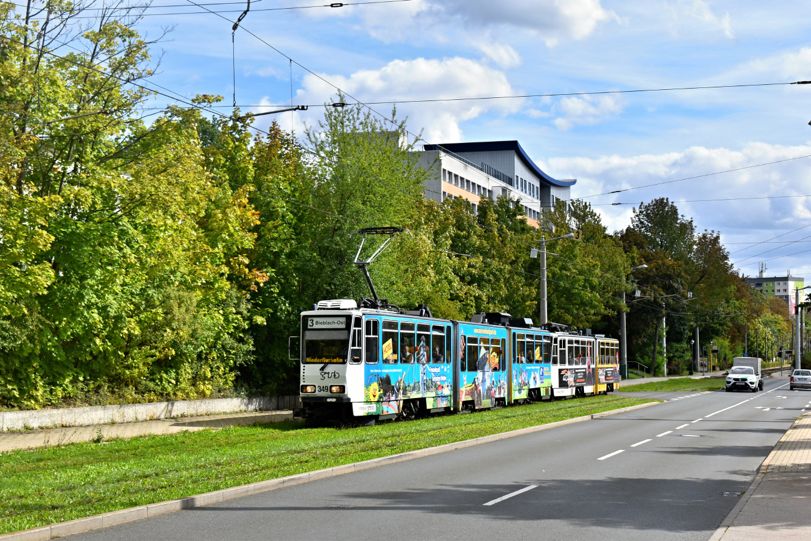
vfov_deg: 22.6
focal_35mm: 60
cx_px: 406
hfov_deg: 33.4
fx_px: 1352
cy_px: 270
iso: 200
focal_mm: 40
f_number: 10
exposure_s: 1/400
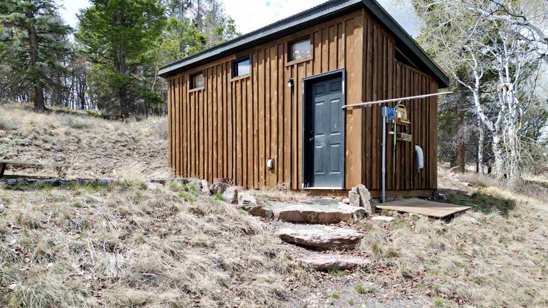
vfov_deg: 42.7
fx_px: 392
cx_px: 282
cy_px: 187
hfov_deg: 69.8
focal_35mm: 27
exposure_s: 1/2000
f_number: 1.7
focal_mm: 6.72
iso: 200
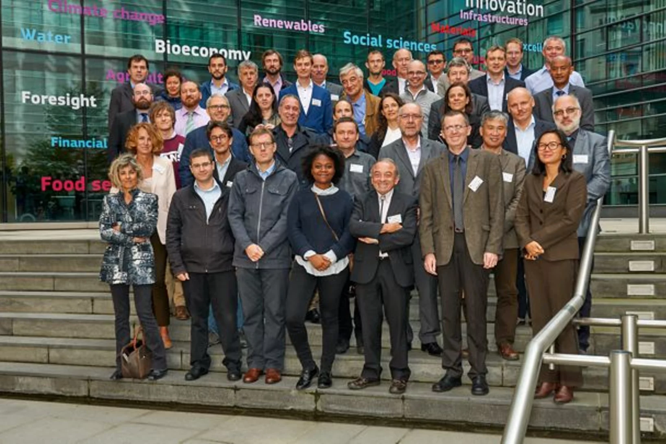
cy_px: 222
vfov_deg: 34.2
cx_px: 333
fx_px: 721
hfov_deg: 49.6
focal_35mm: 39
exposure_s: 1/250
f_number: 8
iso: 400
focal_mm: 26
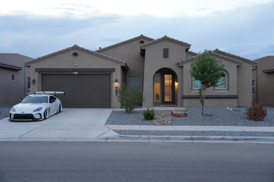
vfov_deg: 35.5
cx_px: 137
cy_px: 91
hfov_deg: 51.3
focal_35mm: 38
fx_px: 285
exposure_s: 1/160
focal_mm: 25
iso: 1600
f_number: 3.2
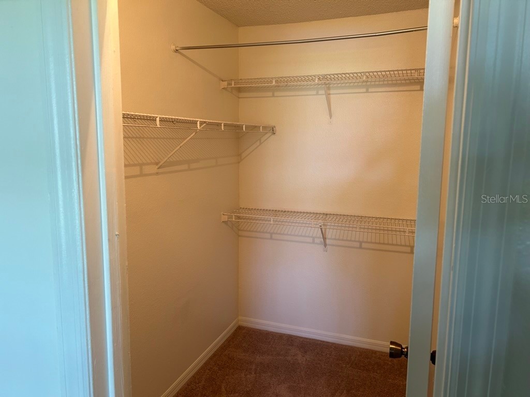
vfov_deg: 53.1
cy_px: 198
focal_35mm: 26
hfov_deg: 67.3
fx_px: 398
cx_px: 265
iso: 125
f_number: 1.5
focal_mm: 5.7
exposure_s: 1/60
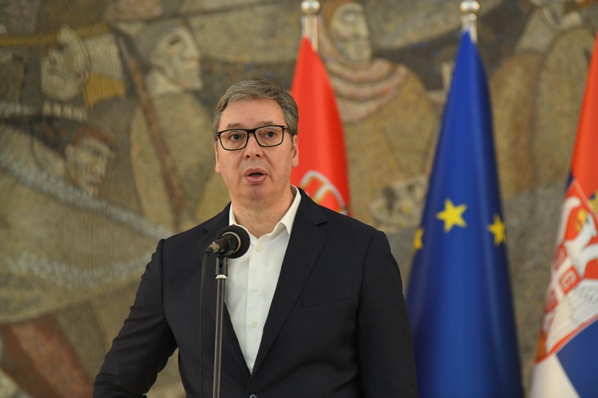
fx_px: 3321
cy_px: 199
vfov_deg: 6.9
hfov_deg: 10.3
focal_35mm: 200
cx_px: 299
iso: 6400
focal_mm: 200
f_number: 4
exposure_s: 1/250
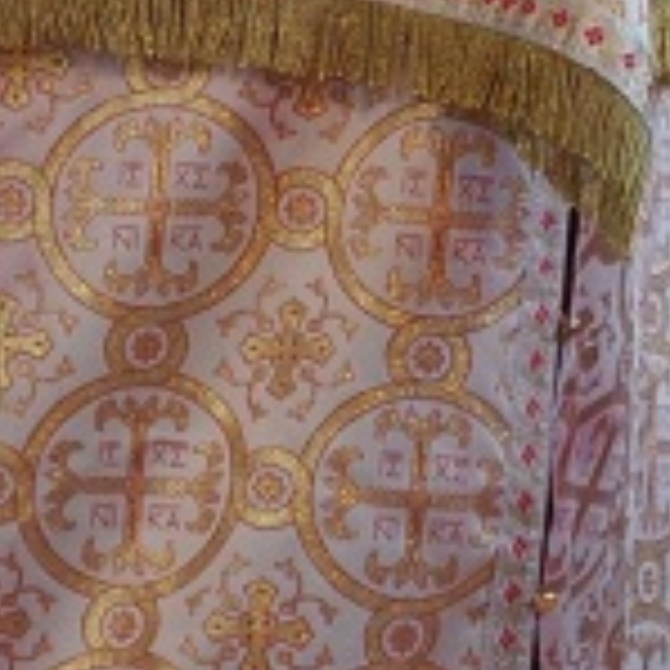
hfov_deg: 1.6
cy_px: -1001
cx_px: -414
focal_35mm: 1075
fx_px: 23549
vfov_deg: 1.6
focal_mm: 105
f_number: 6.3
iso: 200
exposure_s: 1/200
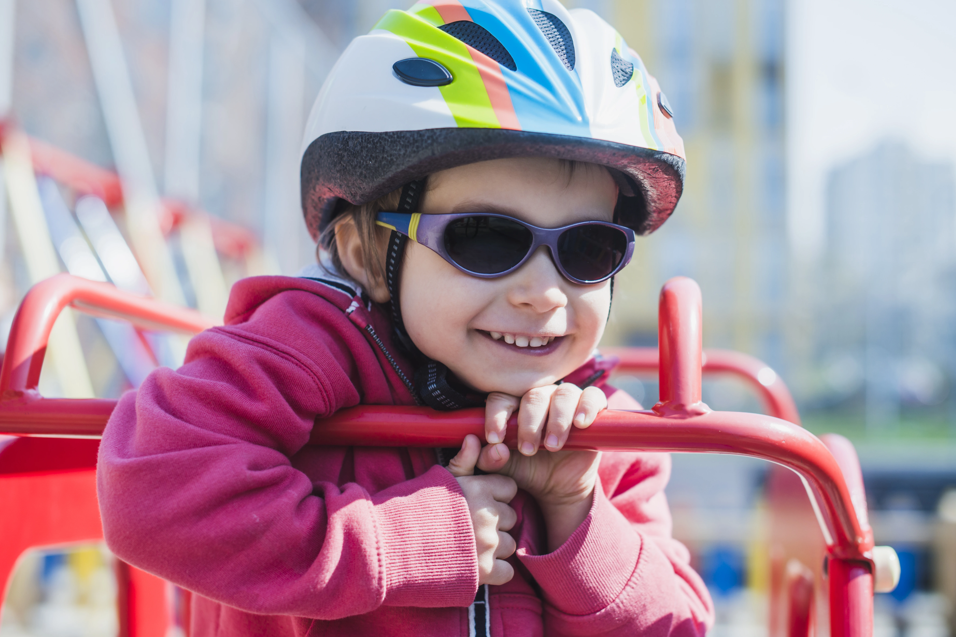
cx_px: 475
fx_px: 1354
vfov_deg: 26.5
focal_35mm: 51
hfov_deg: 38.9
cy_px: 316
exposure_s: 1/640
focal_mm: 50
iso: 250
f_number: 2.8
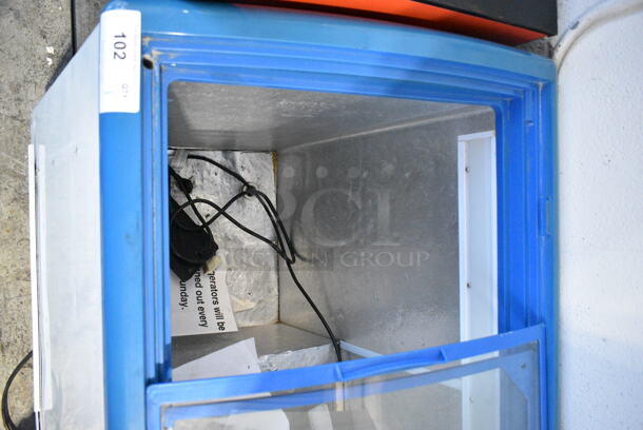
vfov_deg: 43.7
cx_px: 322
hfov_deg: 61.9
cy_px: 215
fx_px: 536
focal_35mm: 30
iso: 6400
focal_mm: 20
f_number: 4.5
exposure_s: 1/160
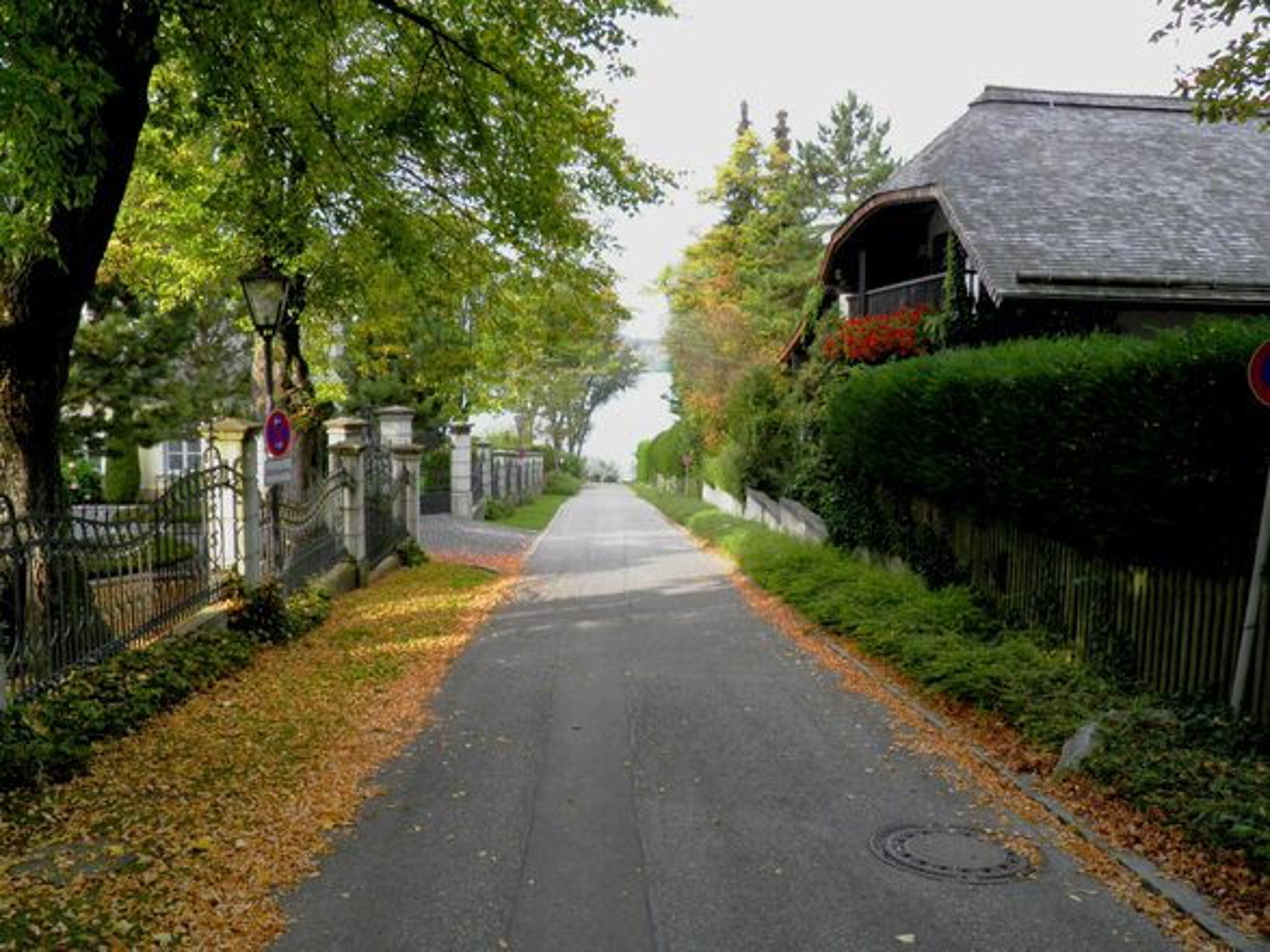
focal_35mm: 28
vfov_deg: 49.7
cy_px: 476
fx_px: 1027
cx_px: 635
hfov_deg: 63.5
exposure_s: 1/60
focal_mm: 4.9
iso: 100
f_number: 5.7
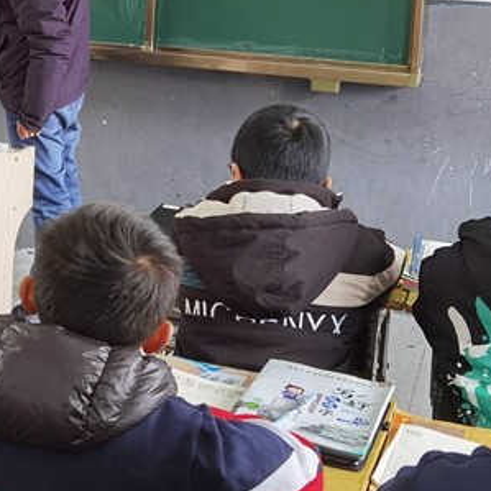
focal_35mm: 71
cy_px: 54
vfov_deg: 23.7
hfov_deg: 23.6
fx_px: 1139
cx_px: 43
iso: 125
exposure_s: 1/60
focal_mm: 6.71
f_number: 1.9
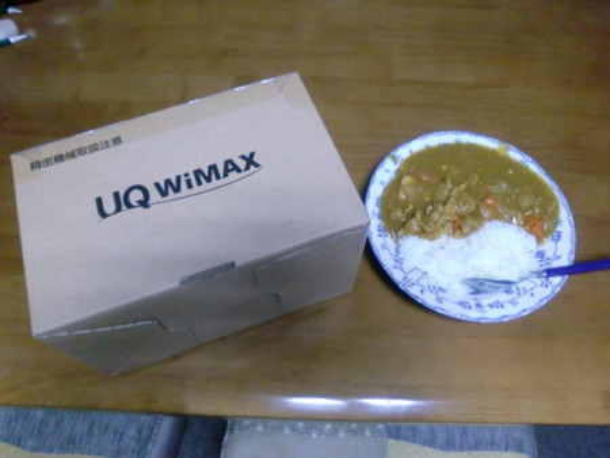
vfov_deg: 49.8
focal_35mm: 28
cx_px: 305
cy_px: 229
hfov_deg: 63.4
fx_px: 494
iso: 800
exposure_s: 1/80
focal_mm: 4.65
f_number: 2.6
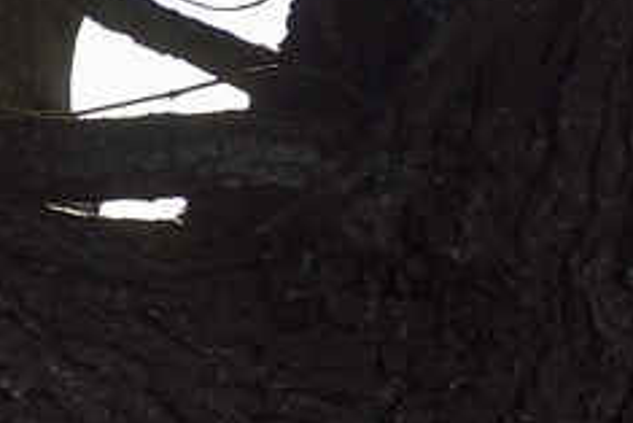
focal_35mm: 374
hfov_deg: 5.3
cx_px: -1059
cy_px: 940
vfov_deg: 3.6
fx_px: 6580
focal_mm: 55
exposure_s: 1/250
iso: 200
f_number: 5.6
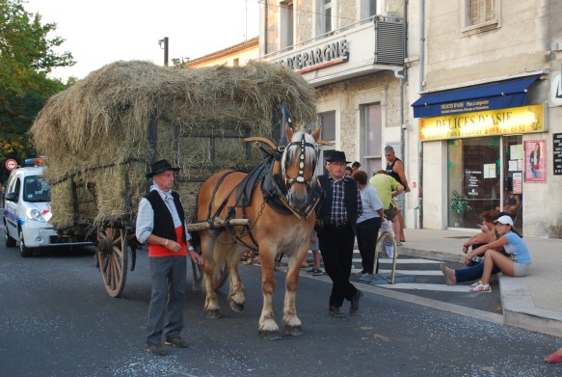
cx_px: 299
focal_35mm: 56
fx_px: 876
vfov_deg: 24.3
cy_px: 174
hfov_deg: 35.6
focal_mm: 34
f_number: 5
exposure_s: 1/60
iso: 250
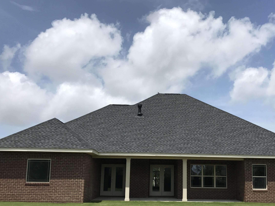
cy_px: 135
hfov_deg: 47.6
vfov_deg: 36.5
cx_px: 165
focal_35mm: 39
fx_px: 310
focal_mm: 3.99
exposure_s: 1/3690
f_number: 1.8
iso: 20
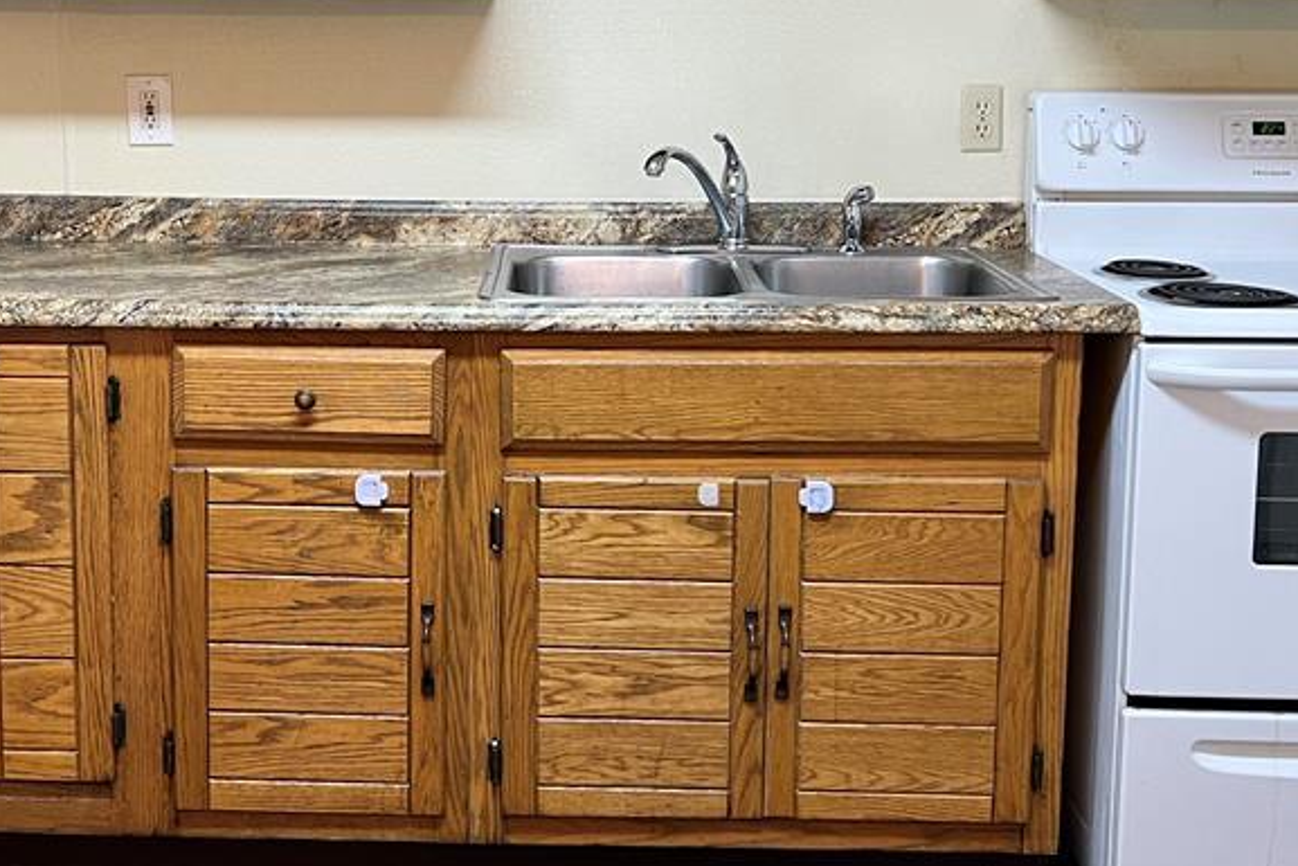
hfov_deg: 40.8
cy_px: 270
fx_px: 1731
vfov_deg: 27.9
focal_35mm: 48
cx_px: 493
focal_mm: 5.7
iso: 100
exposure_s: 1/60
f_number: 1.5
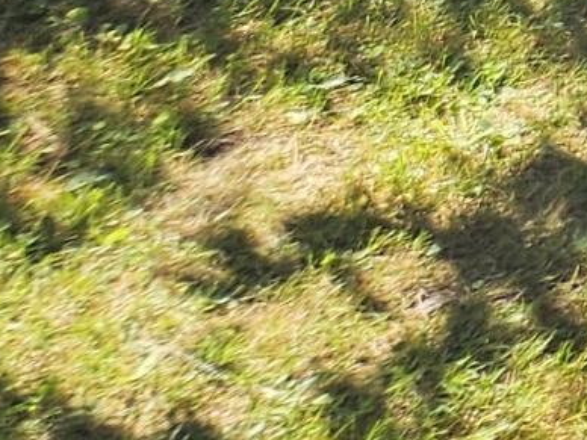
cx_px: 1955
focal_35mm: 178
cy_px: -1222
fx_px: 3018
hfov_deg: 8.6
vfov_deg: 6.8
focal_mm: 5.4
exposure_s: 1/397
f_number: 1.8
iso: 25
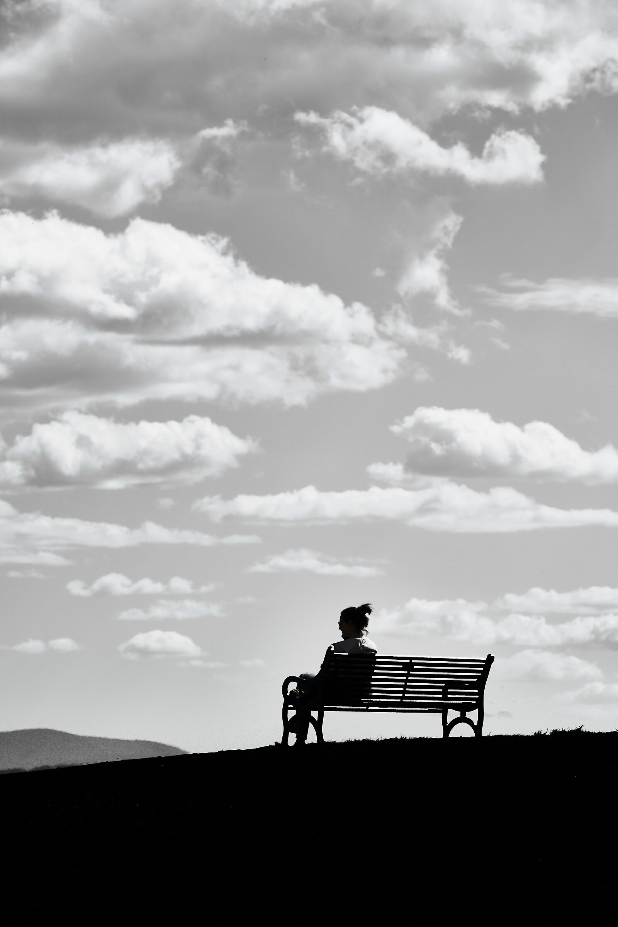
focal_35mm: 186
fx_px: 4789
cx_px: 309
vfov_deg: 11.1
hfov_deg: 7.4
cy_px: 464
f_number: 8
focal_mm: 124.3
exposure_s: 1/950
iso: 200
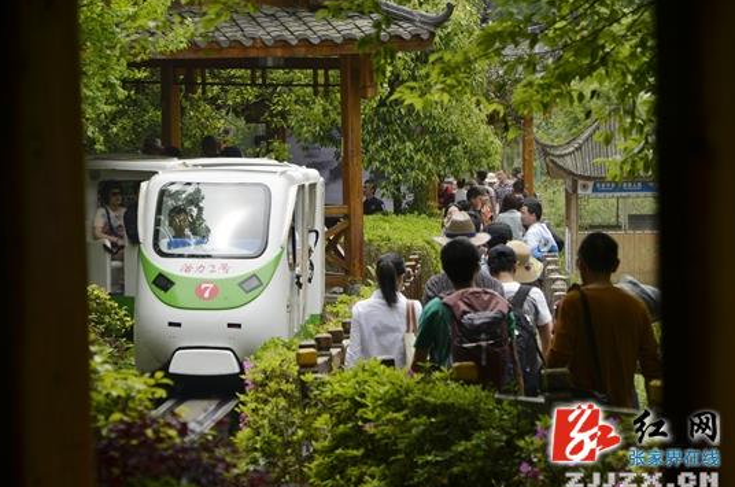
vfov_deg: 5.7
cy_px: 244
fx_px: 4859
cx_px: 363
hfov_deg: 8.6
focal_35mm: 239
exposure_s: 1/500
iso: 250
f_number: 9
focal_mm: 155
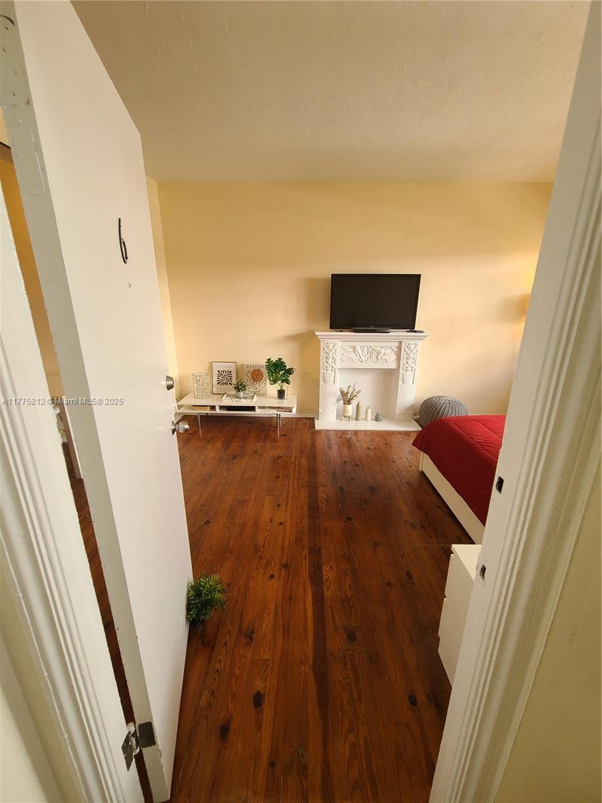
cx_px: 301
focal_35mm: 13
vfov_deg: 106.2
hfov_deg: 89.9
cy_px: 402
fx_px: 301
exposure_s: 1/60
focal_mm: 2.2
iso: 200
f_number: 2.2
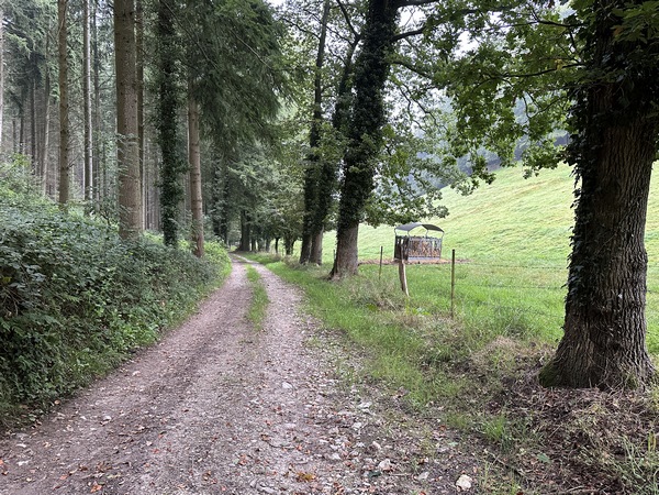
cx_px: 330
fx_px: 457
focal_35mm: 24
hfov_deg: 71.6
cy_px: 248
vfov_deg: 56.8
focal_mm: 6.86
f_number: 1.78
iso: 400
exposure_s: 1/60
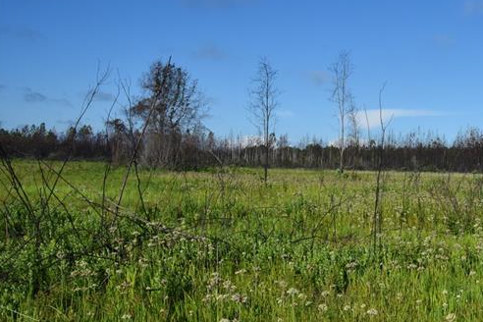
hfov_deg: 35.4
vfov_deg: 27.0
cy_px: 139
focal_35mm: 50
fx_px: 671
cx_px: 496
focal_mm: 24
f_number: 16
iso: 1250
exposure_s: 1/1250
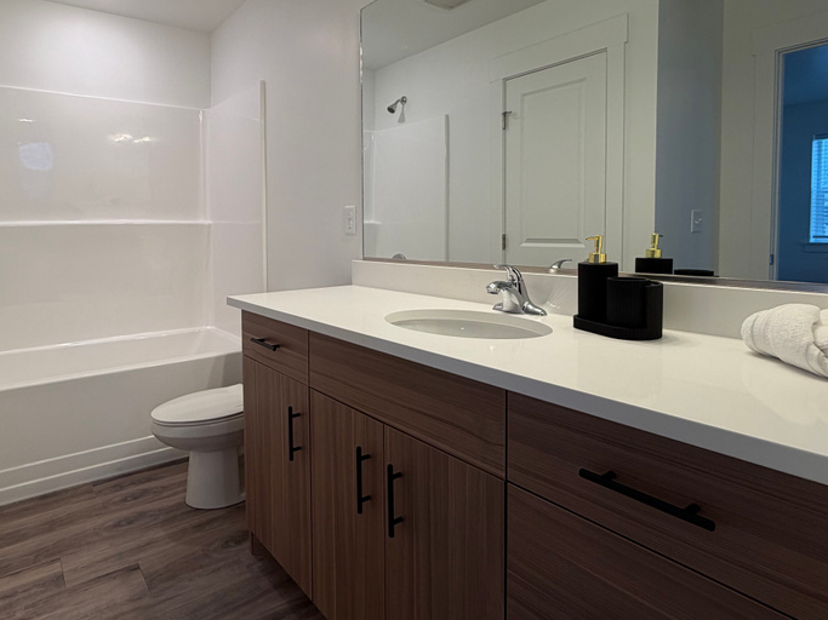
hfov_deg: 77.6
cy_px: 252
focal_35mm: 21
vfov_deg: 62.9
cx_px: 313
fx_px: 502
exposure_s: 1/120
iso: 100
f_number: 2.2
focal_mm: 2.22
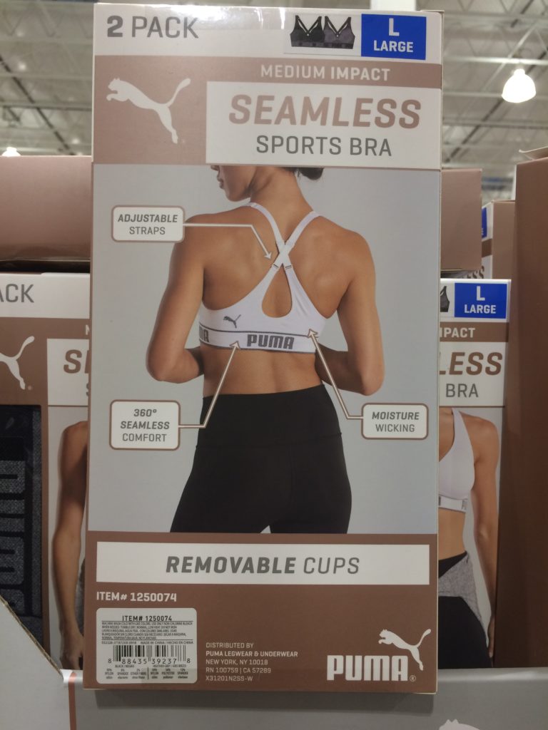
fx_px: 612
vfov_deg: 61.7
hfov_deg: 48.2
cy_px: 365
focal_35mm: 29
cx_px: 274
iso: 125
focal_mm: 4.15
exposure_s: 1/33
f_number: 2.2
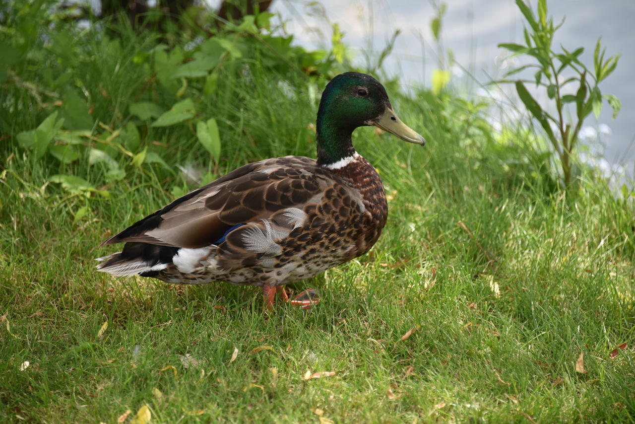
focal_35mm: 300
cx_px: 318
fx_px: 5293
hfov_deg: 6.9
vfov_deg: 4.6
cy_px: 212
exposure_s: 1/640
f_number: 5.6
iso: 400
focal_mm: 300
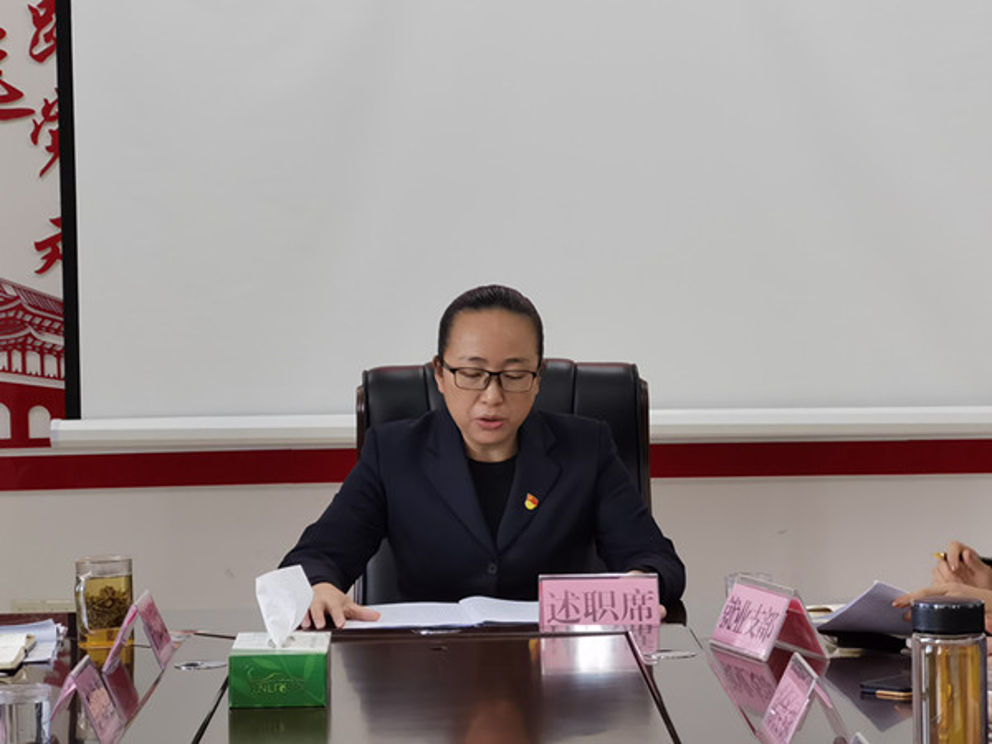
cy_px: 372
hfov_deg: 18.0
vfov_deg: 13.6
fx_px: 3124
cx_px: 496
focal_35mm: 109
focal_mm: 7.48
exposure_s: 1/50
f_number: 2.4
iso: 160
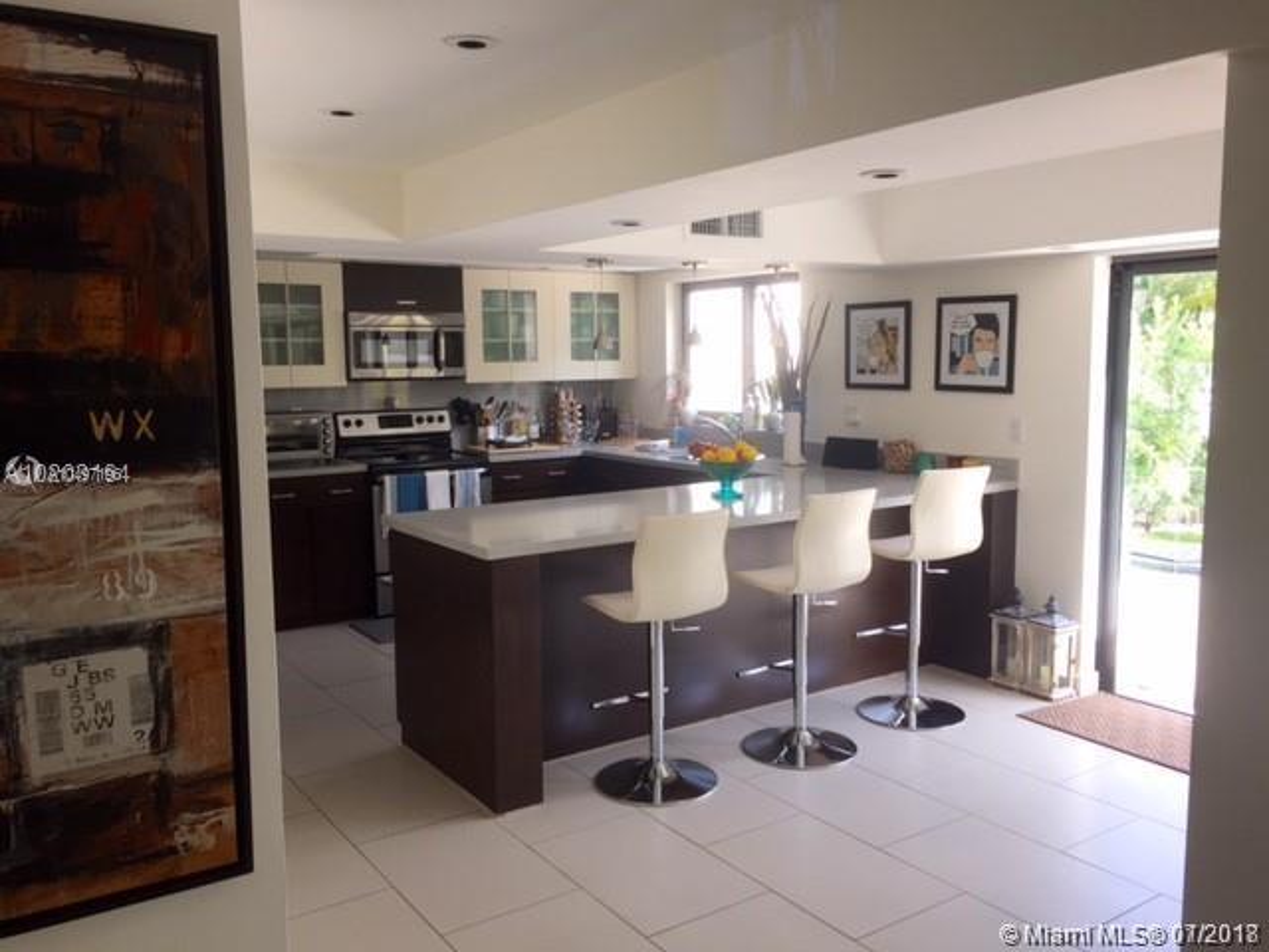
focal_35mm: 29
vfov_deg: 48.2
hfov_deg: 61.7
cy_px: 476
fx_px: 1063
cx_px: 634
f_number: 2.2
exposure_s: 1/120
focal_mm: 4.15
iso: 40
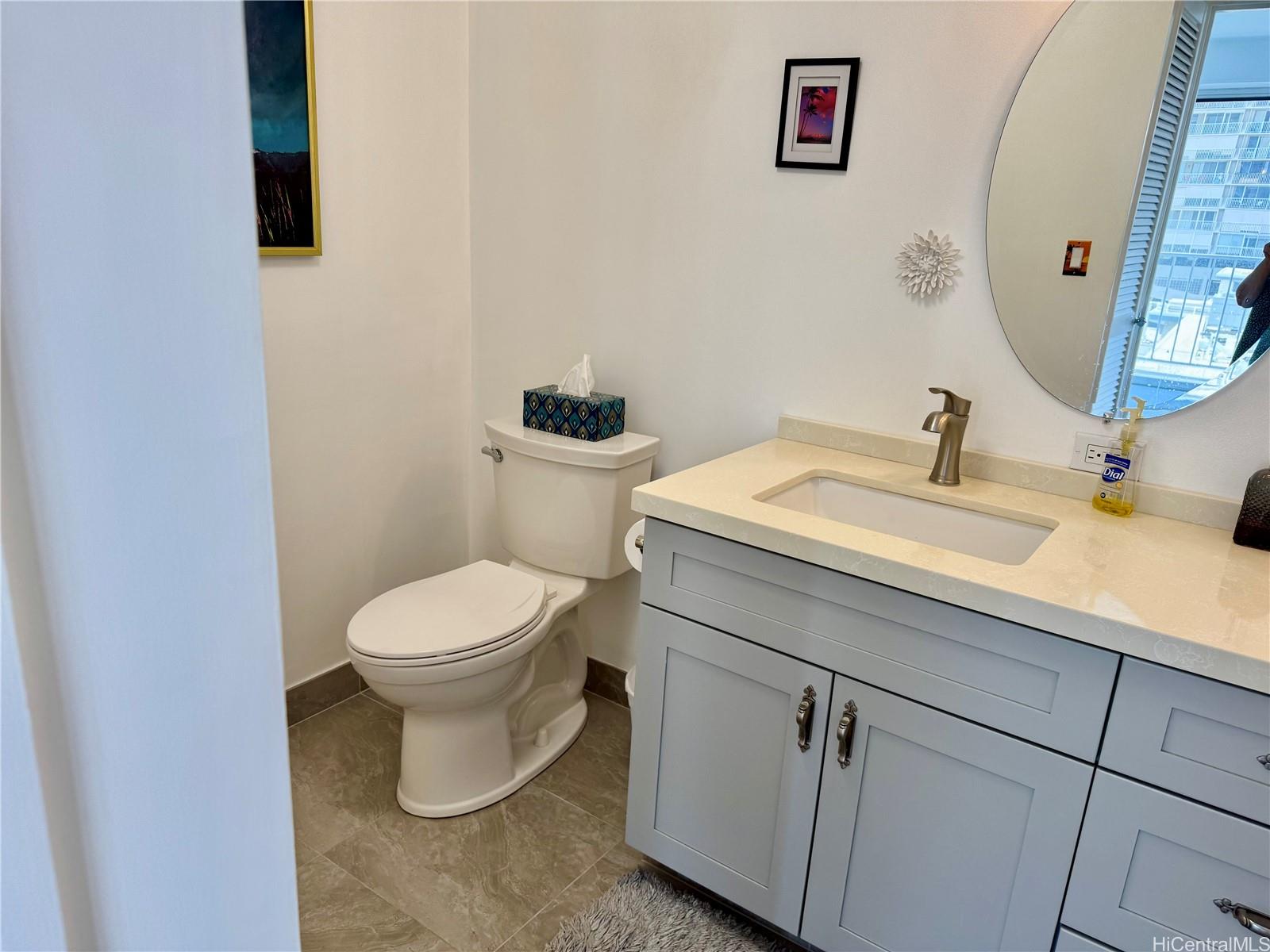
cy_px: 476
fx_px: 881
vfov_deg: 56.8
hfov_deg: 71.6
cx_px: 635
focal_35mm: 24
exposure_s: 1/120
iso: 80
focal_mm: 6.76
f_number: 1.78
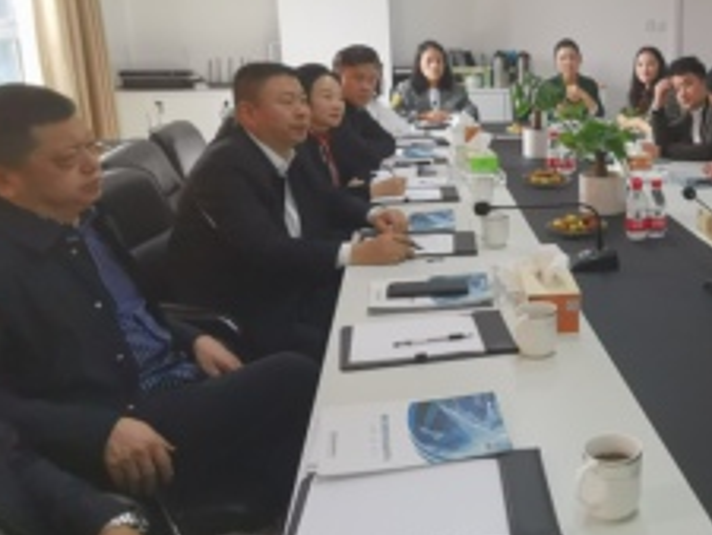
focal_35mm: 38
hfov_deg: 43.6
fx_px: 782
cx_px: 671
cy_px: 223
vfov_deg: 37.7
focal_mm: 2.26
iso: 320
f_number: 2.2
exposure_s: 1/100
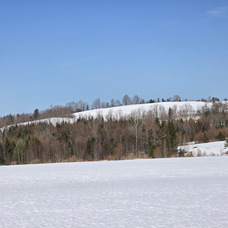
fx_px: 611
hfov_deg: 21.1
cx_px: 102
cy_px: 114
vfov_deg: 21.1
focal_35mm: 82
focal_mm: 7.9
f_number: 2.4
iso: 50
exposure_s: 1/3336
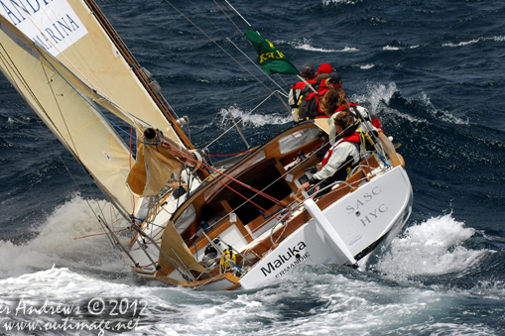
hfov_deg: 8.6
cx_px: 261
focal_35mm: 239
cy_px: 141
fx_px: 3346
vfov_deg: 5.8
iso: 400
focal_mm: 135
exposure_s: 1/1000
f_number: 8.5
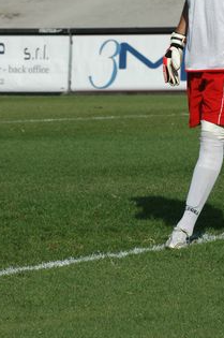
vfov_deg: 4.0
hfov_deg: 2.6
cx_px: 185
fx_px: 4850
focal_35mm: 518
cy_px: 72
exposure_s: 1/400
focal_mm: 170
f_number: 10
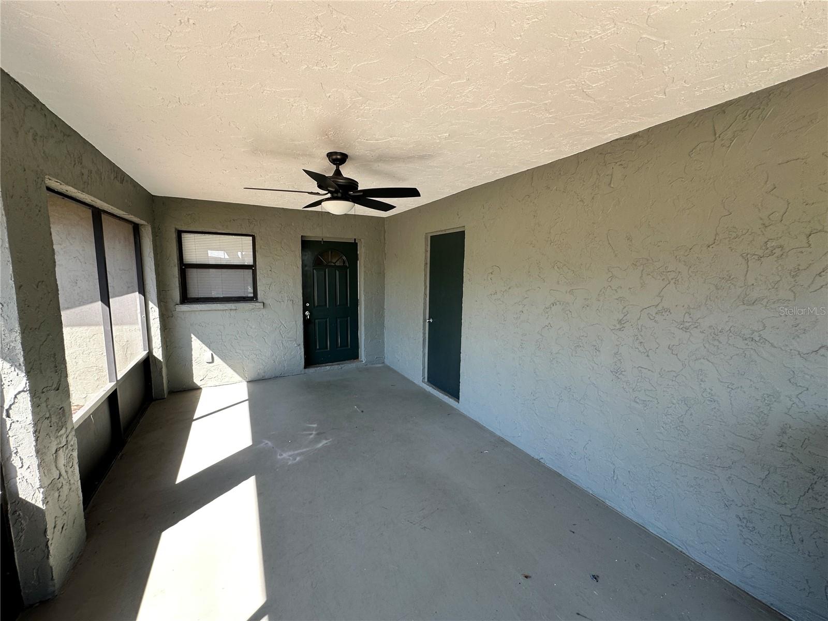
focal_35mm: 14
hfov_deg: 102.1
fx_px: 335
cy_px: 310
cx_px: 414
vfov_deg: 85.7
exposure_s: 1/99
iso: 64
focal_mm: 2.22
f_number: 2.2
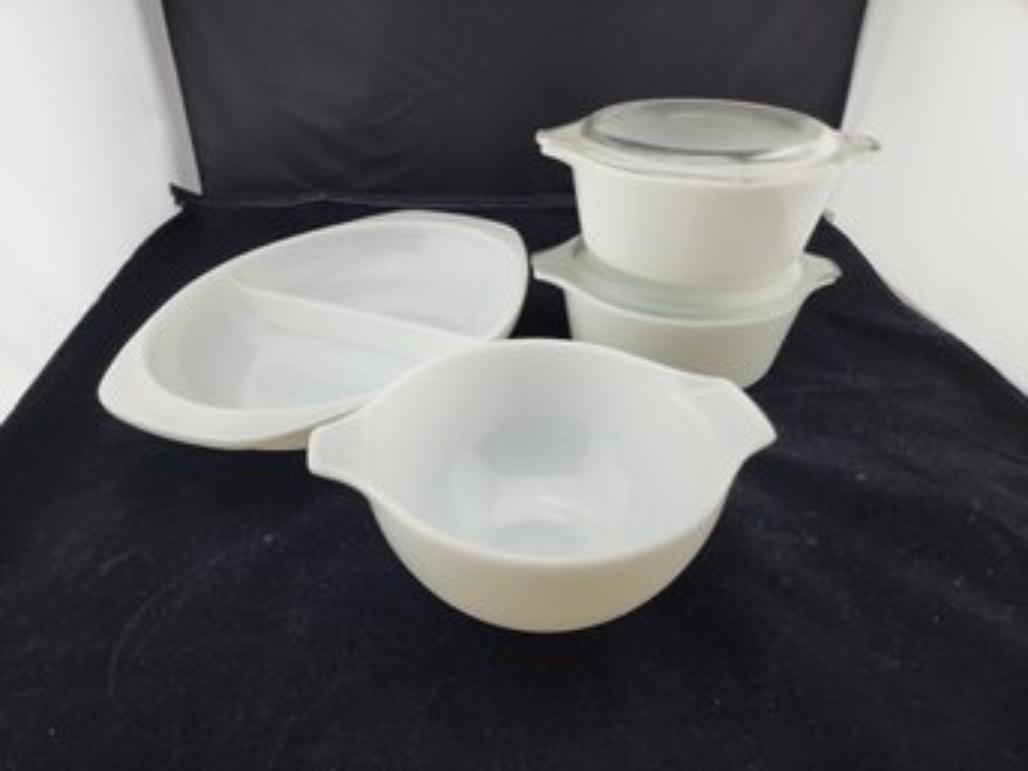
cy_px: 386
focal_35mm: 23
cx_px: 514
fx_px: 683
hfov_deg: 73.9
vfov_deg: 58.8
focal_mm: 6.4
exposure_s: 1/125
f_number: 1.8
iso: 12
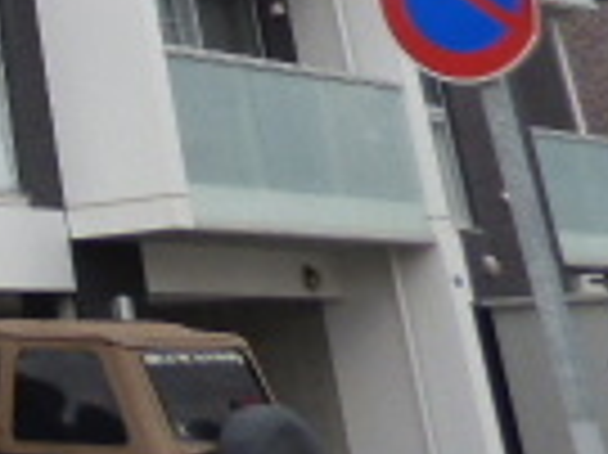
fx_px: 1667
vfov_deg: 13.7
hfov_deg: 16.8
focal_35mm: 95
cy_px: -396
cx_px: -513
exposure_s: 1/200
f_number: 2.8
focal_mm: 3.58
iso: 160
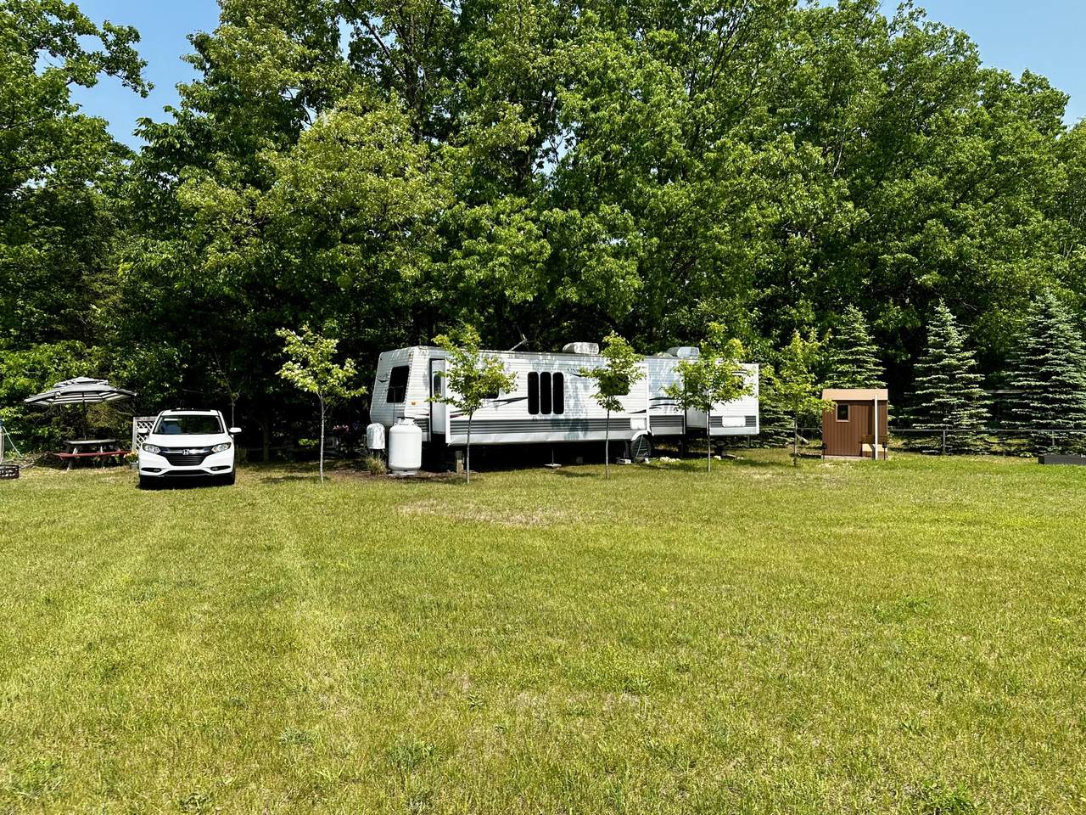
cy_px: 408
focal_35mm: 24
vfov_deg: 56.8
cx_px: 543
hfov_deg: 71.6
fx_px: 753
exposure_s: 1/2882
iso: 80
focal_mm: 6.86
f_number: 1.78
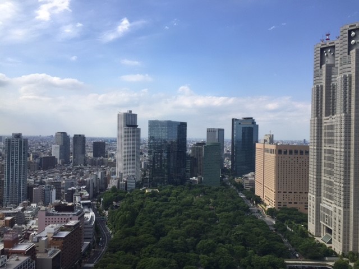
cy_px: 134
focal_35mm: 29
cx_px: 180
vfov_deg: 48.2
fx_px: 301
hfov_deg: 61.7
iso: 32
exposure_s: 1/514
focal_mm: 4.15
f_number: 2.2
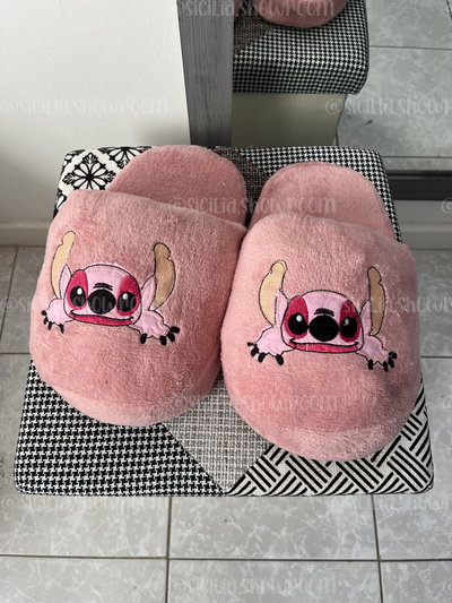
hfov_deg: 53.1
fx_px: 452
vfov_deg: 67.3
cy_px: 302
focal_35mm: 26
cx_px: 226
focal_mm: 5.1
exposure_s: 1/121
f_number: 1.6
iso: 64
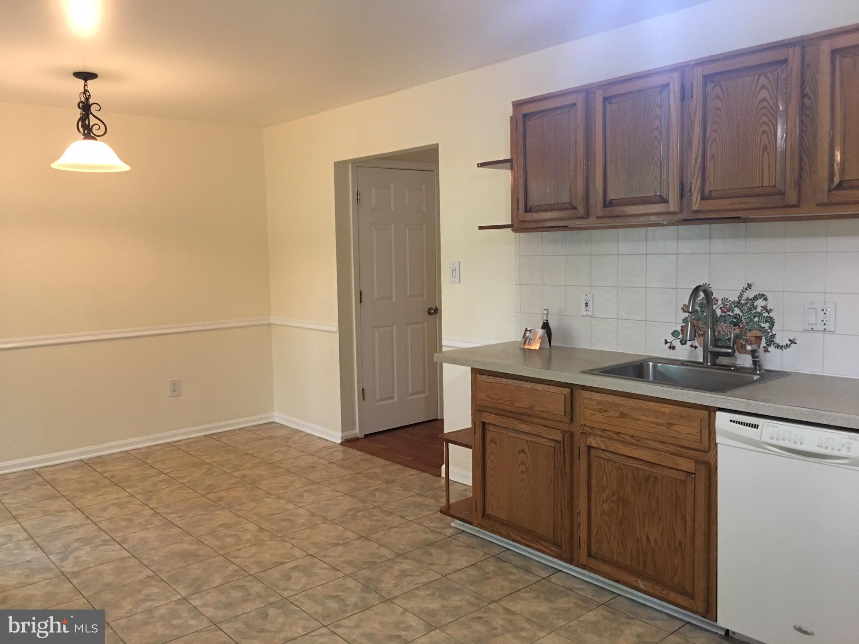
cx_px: 430
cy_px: 322
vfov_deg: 48.2
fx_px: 720
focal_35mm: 29
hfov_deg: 61.7
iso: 80
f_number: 2.2
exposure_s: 1/10
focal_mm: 4.15
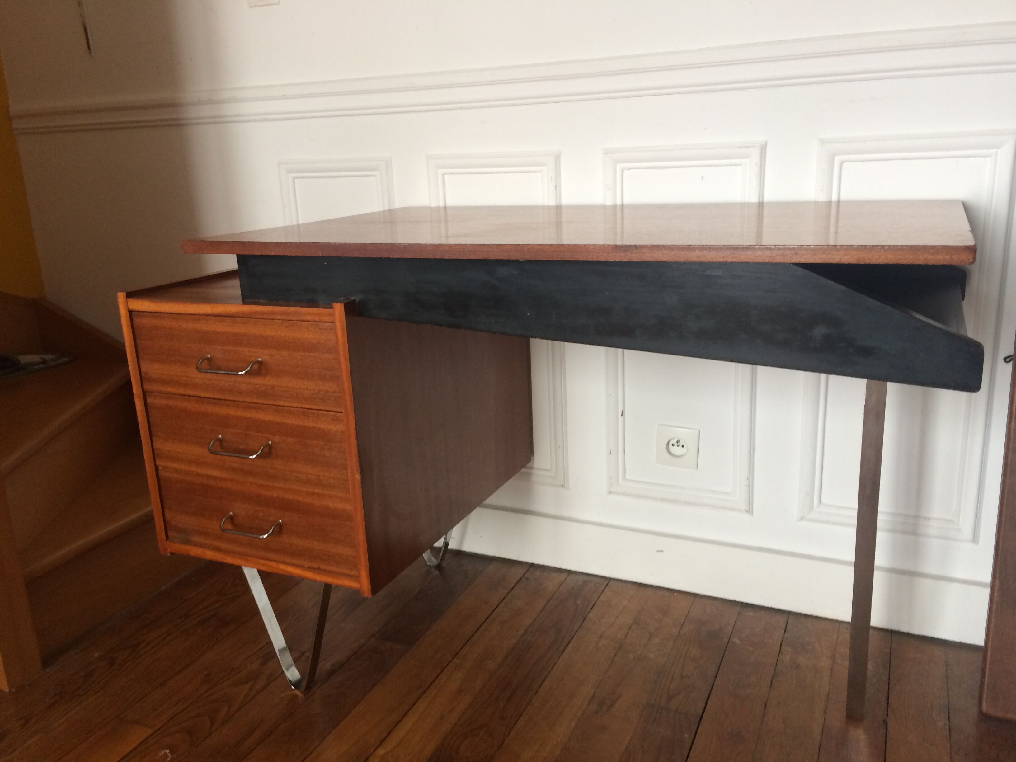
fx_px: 851
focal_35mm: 29
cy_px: 381
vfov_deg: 48.2
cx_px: 508
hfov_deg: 61.7
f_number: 2.2
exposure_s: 1/33
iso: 125
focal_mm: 4.15
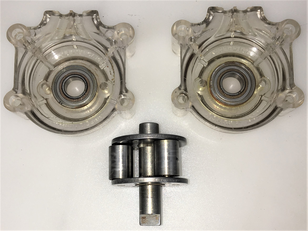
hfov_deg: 61.6
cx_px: 154
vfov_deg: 48.2
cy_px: 116
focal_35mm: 29
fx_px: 258
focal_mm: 4.15
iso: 25
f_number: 2.2
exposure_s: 1/154
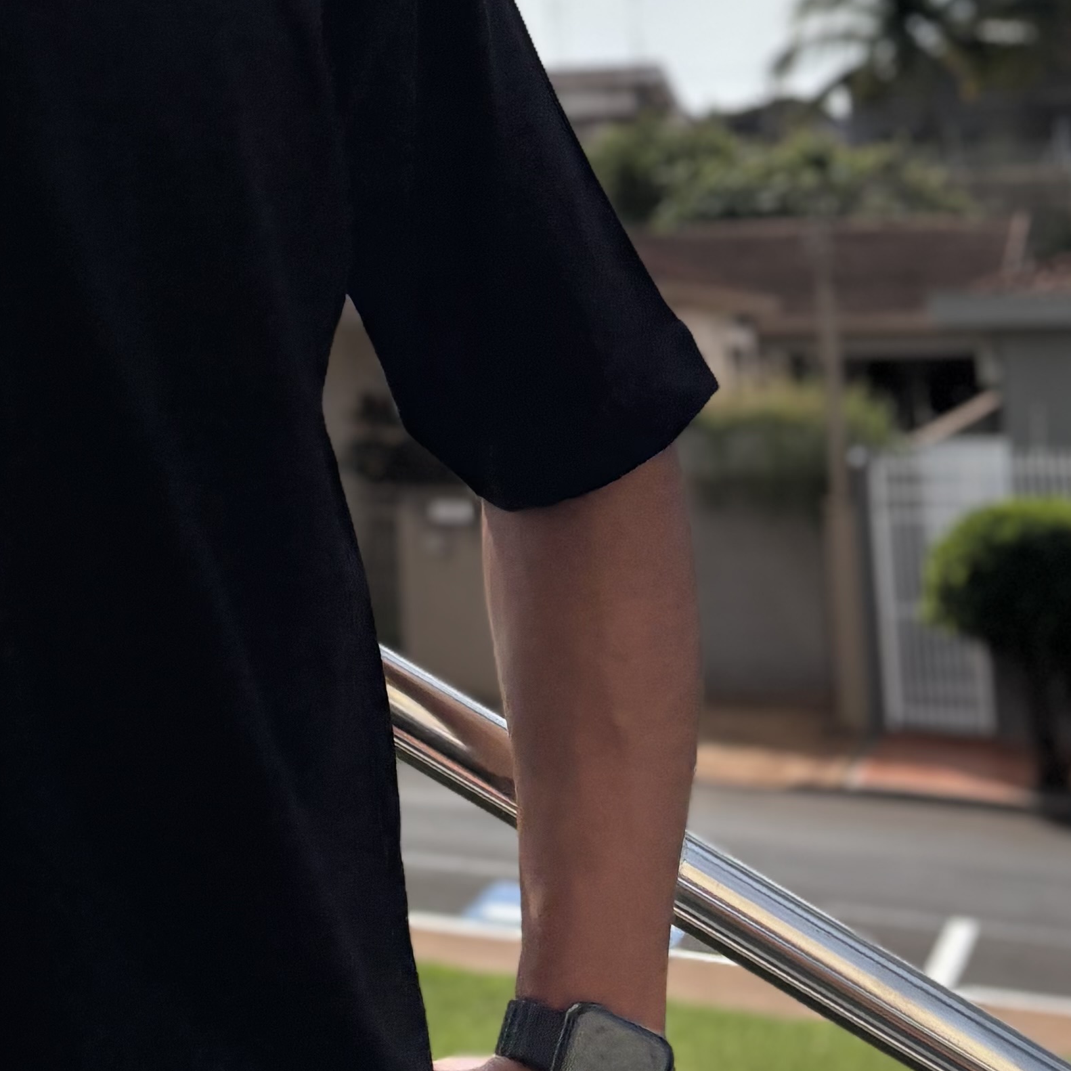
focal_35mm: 83
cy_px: -118
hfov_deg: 19.4
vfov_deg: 19.9
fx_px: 2905
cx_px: -299
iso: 50
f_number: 1.6
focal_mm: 5.96
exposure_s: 1/12195
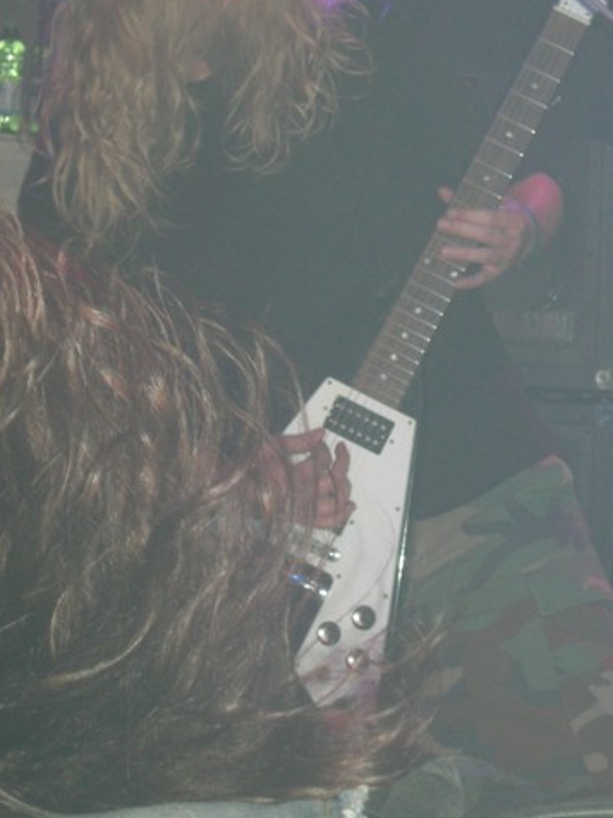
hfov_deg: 9.8
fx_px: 3589
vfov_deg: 13.0
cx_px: 283
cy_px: 280
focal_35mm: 152
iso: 143
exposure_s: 1/60.1
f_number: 4.9
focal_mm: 23.4
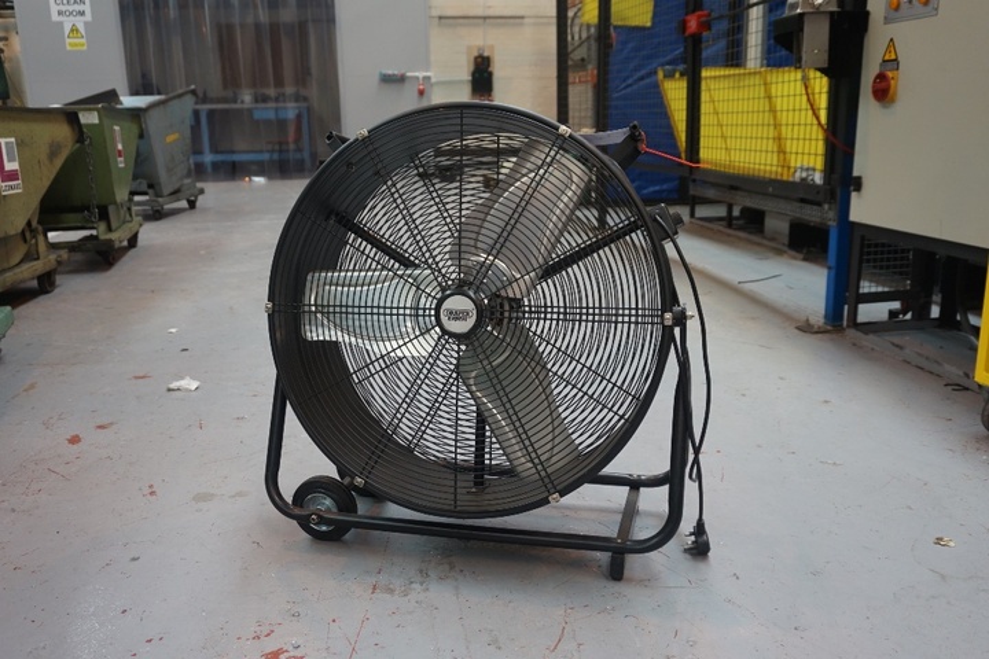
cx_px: 494
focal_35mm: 32
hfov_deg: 59.5
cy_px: 330
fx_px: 865
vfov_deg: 41.7
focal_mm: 21
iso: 640
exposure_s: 1/160
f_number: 4
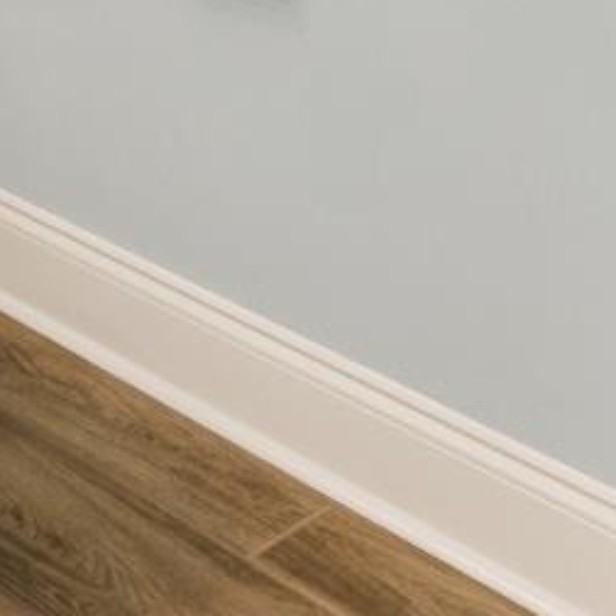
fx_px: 1631
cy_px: -587
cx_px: -672
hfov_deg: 15.9
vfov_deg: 16.6
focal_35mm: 81
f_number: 8
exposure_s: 1/6
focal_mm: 16
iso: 1000
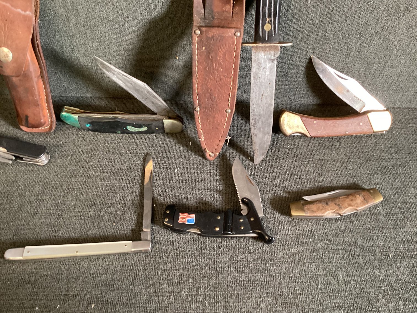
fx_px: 373
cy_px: 156
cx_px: 208
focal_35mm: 31
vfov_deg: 45.4
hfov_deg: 58.3
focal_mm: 3.3
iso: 320
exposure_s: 1/33
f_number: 2.4
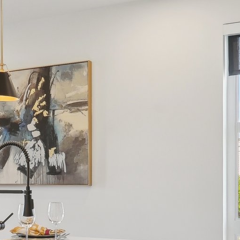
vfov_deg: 21.7
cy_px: 187
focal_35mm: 79
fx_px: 620
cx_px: -16
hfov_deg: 21.0
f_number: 8
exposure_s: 1/40
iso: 400
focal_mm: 23
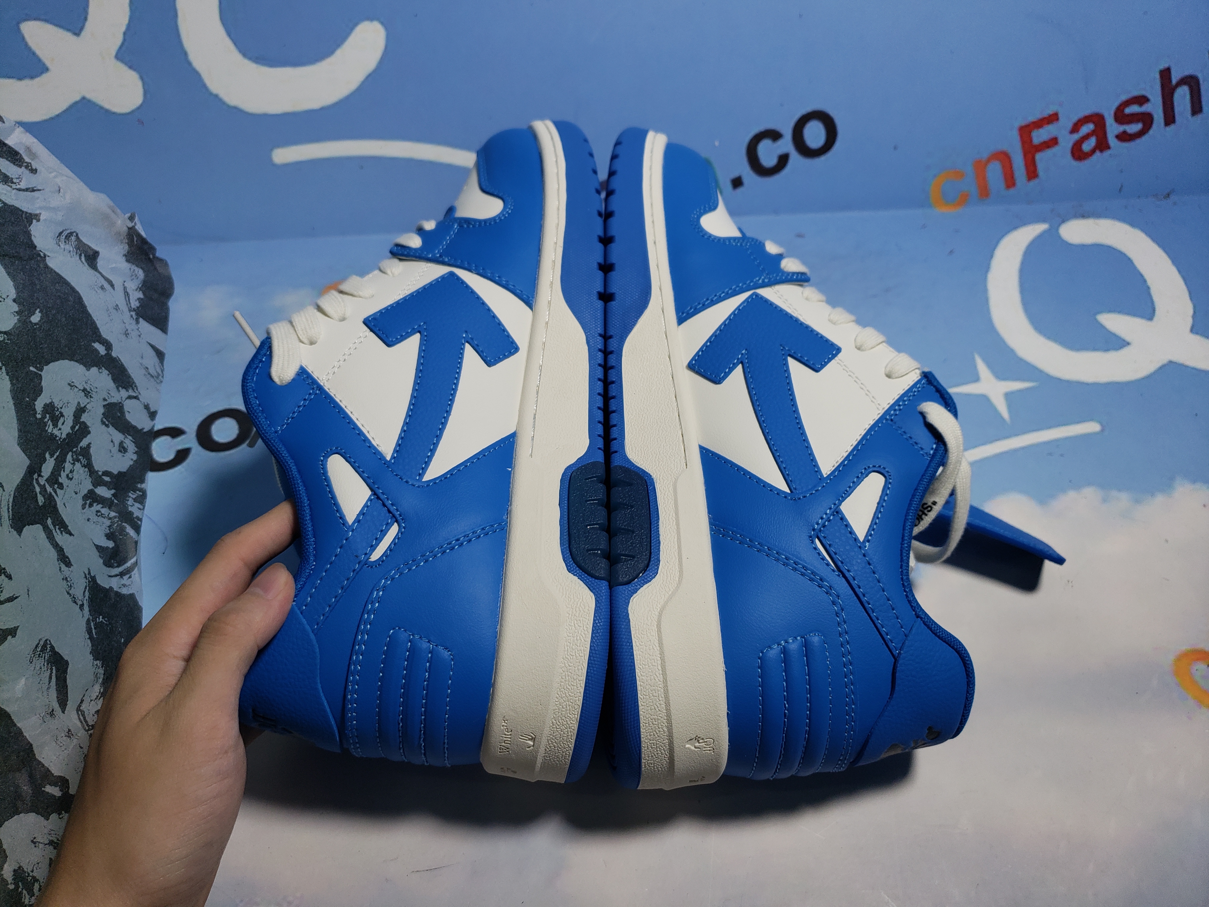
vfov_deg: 53.1
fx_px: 908
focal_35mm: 26
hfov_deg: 67.3
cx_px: 604
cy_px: 454
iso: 50
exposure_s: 1/728
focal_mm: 4.3
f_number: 1.5
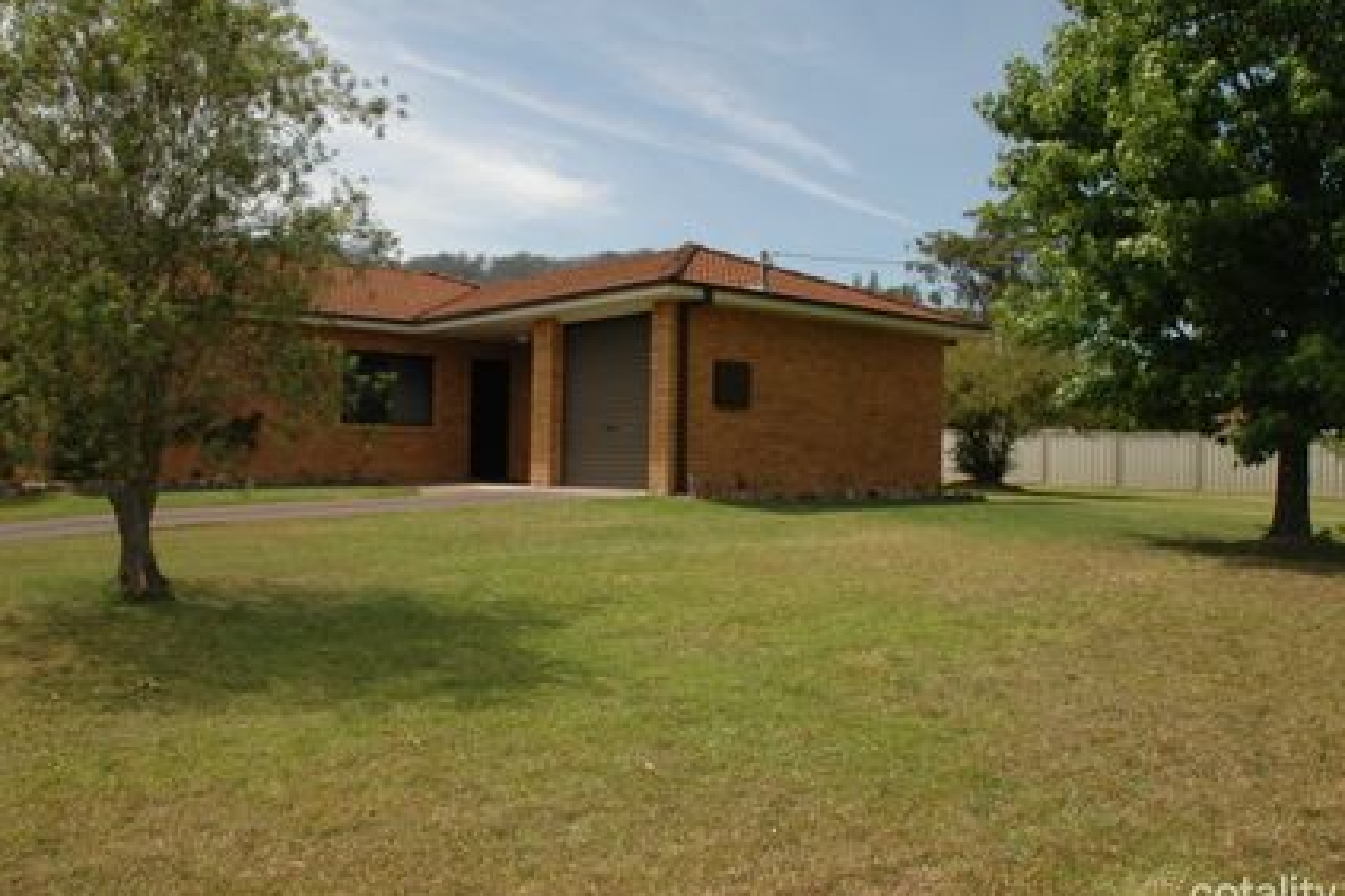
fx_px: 1121
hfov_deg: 61.9
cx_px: 642
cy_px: 462
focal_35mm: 30
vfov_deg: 43.6
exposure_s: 1/500
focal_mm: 18
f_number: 8
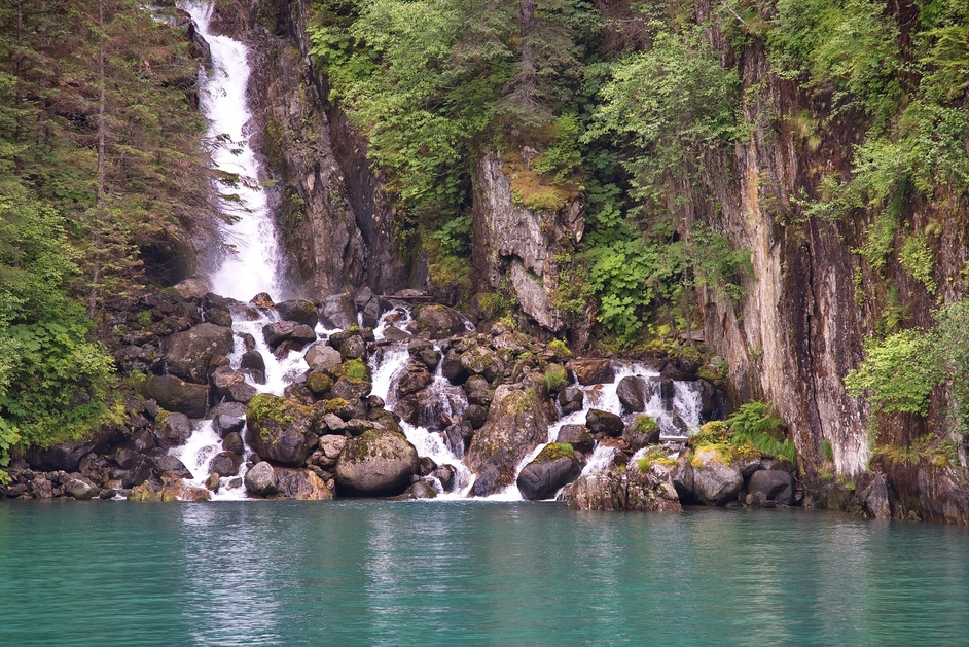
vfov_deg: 8.4
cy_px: 320
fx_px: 4389
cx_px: 491
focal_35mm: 163
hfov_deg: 12.6
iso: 320
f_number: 4
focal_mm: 120
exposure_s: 1/250
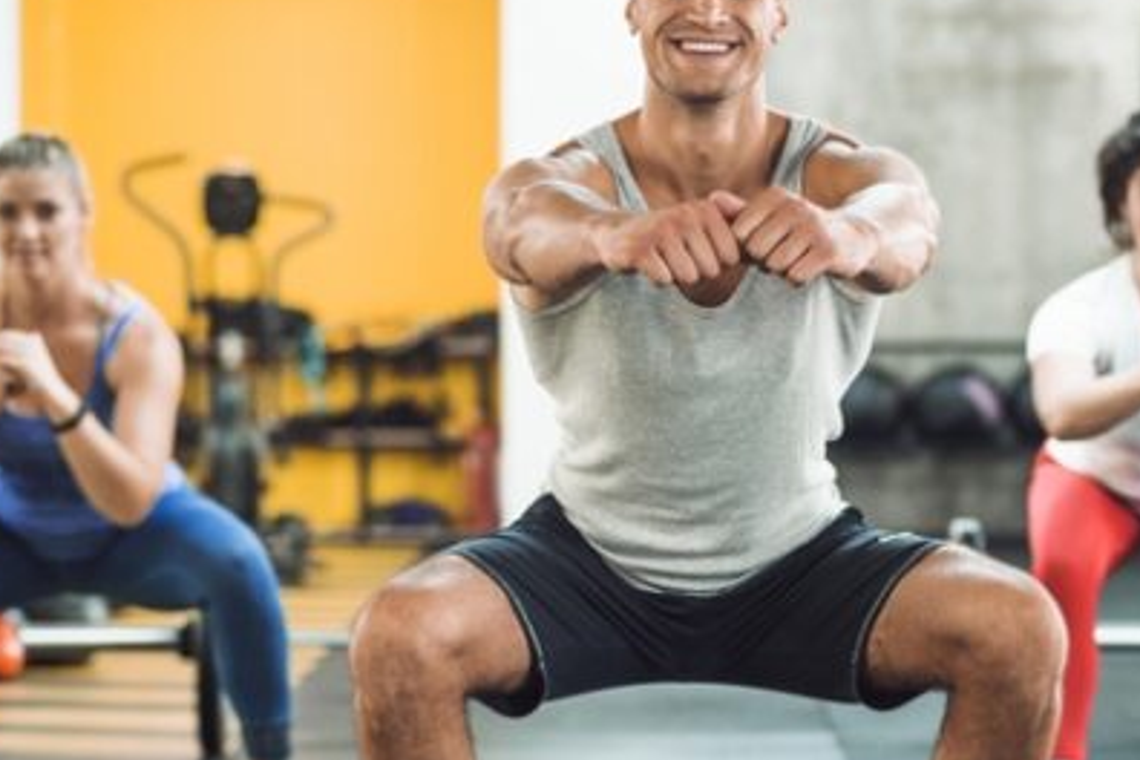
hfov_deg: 12.4
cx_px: 740
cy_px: 419
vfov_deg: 8.3
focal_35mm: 165
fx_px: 5225
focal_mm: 85
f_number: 2.8
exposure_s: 1/100
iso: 320
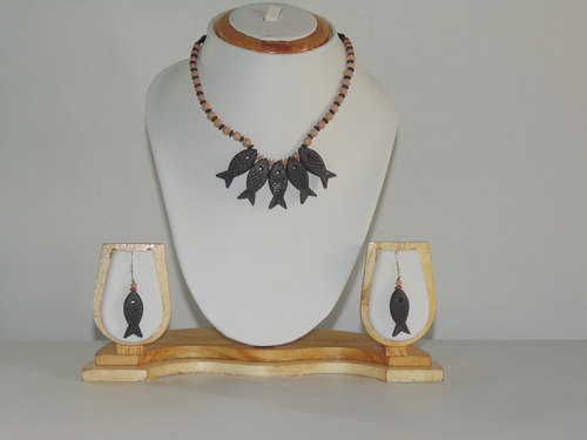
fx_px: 1374
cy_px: 220
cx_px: 294
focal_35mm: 81
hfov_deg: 24.1
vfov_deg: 18.2
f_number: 4.2
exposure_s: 1/40
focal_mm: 14.6
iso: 100
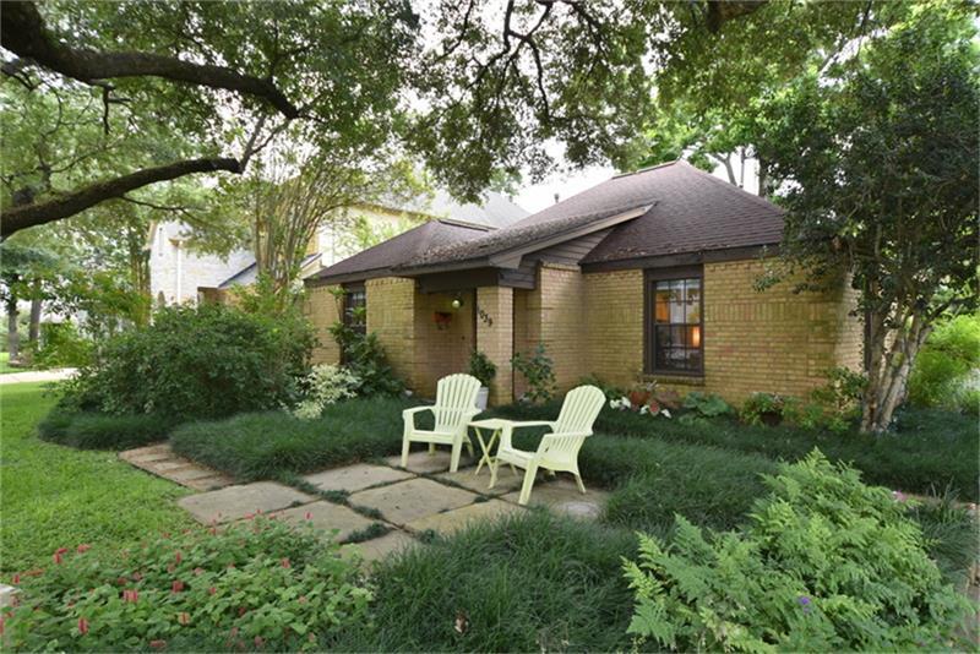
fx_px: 531
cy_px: 327
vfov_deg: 63.3
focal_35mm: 20
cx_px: 490
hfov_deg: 85.4
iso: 200
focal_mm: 13
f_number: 5
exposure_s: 1/100
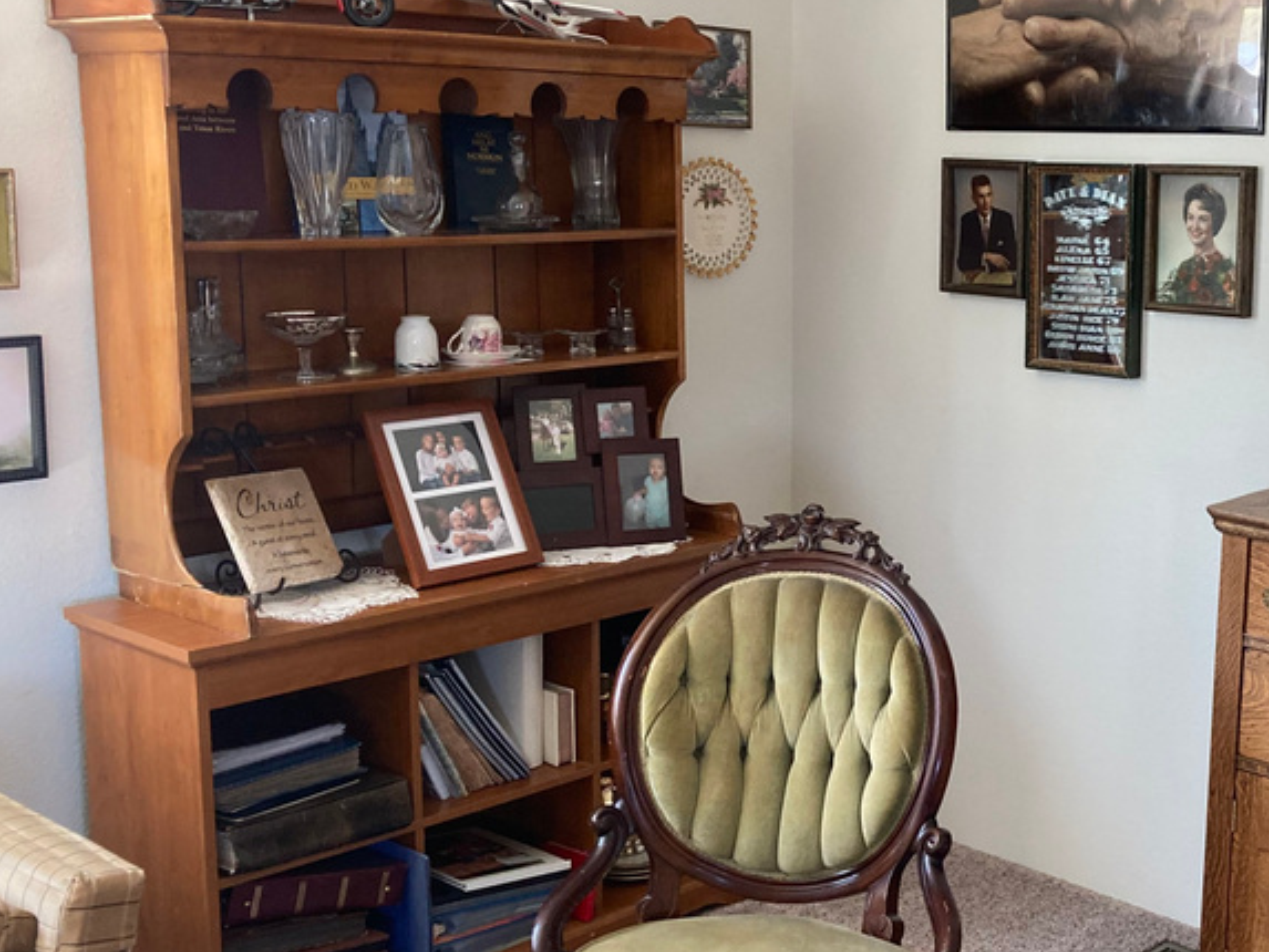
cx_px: 1010
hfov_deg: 36.9
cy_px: 427
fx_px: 1833
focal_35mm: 50
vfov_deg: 29.1
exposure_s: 1/60
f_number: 1.8
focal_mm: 3.99
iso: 100
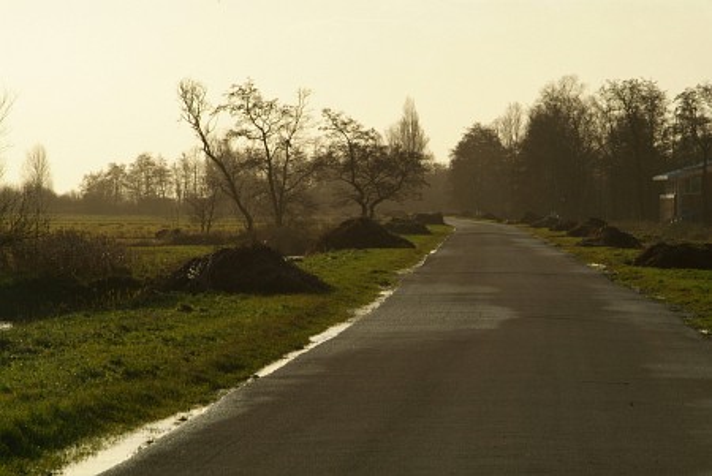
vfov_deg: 6.8
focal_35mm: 203
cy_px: 238
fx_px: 4019
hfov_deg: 10.1
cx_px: 356
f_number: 16
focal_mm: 135
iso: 400
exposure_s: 1/500
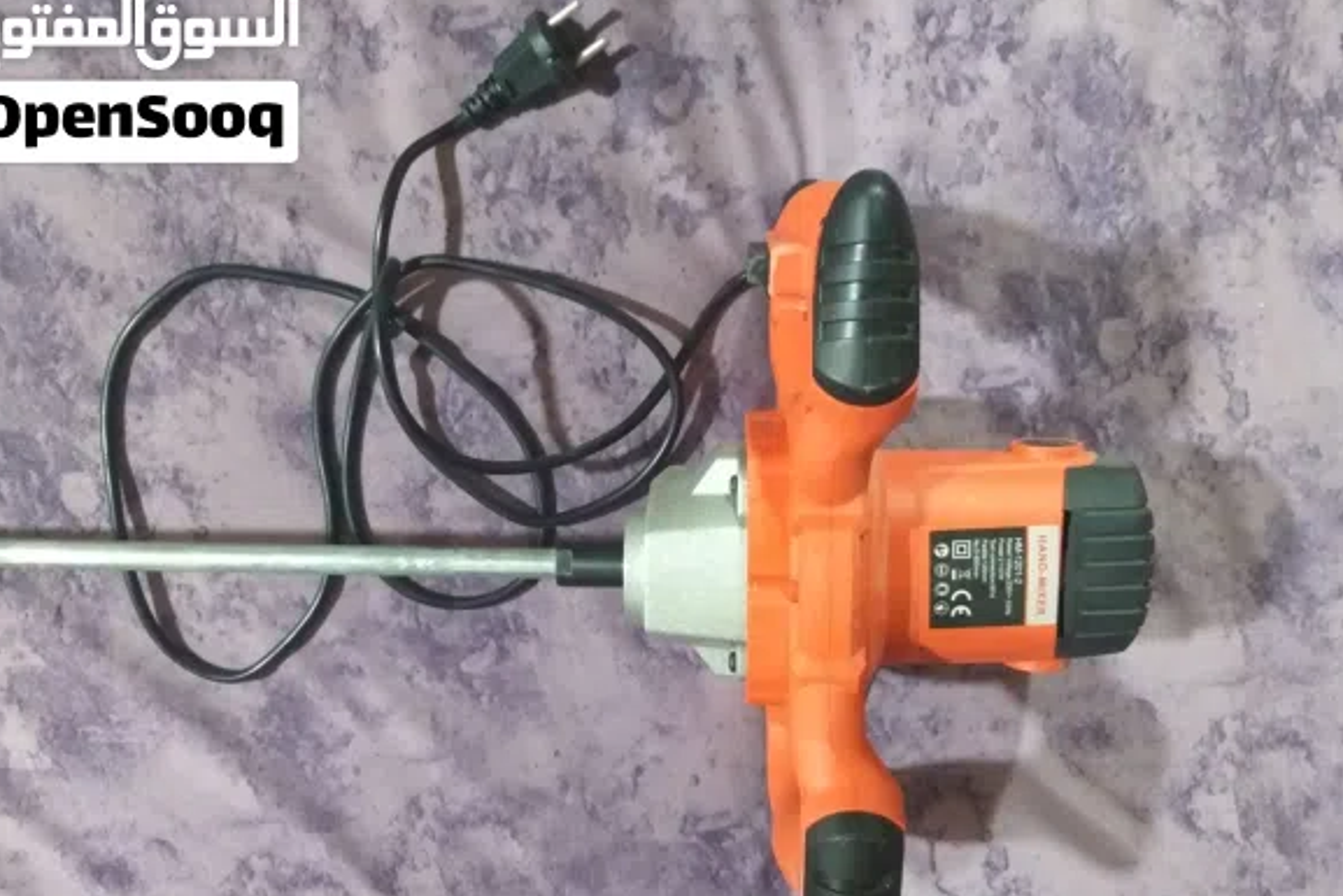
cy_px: 498
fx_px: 1119
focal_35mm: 30
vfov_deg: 43.6
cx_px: 649
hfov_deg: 61.9
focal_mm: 3.93
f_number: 1.7
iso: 400
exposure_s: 1/25
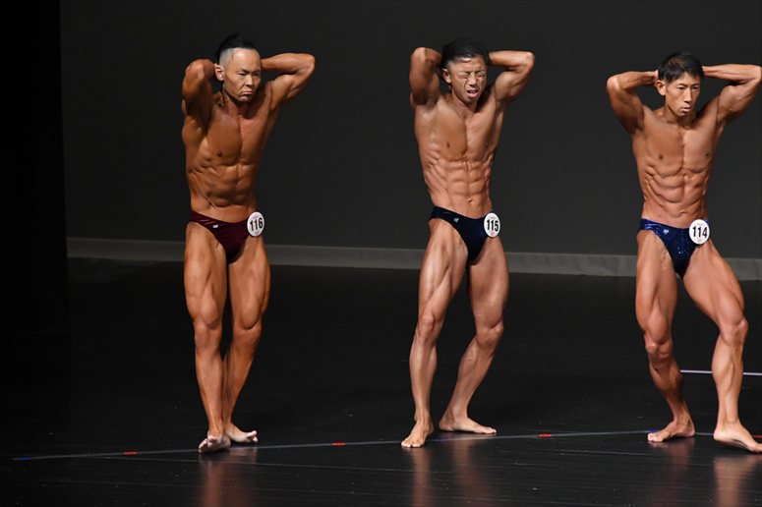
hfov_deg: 6.0
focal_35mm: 345
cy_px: 254
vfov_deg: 4.0
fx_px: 7299
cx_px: 381
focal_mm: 230
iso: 4000
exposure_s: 1/400
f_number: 5.6
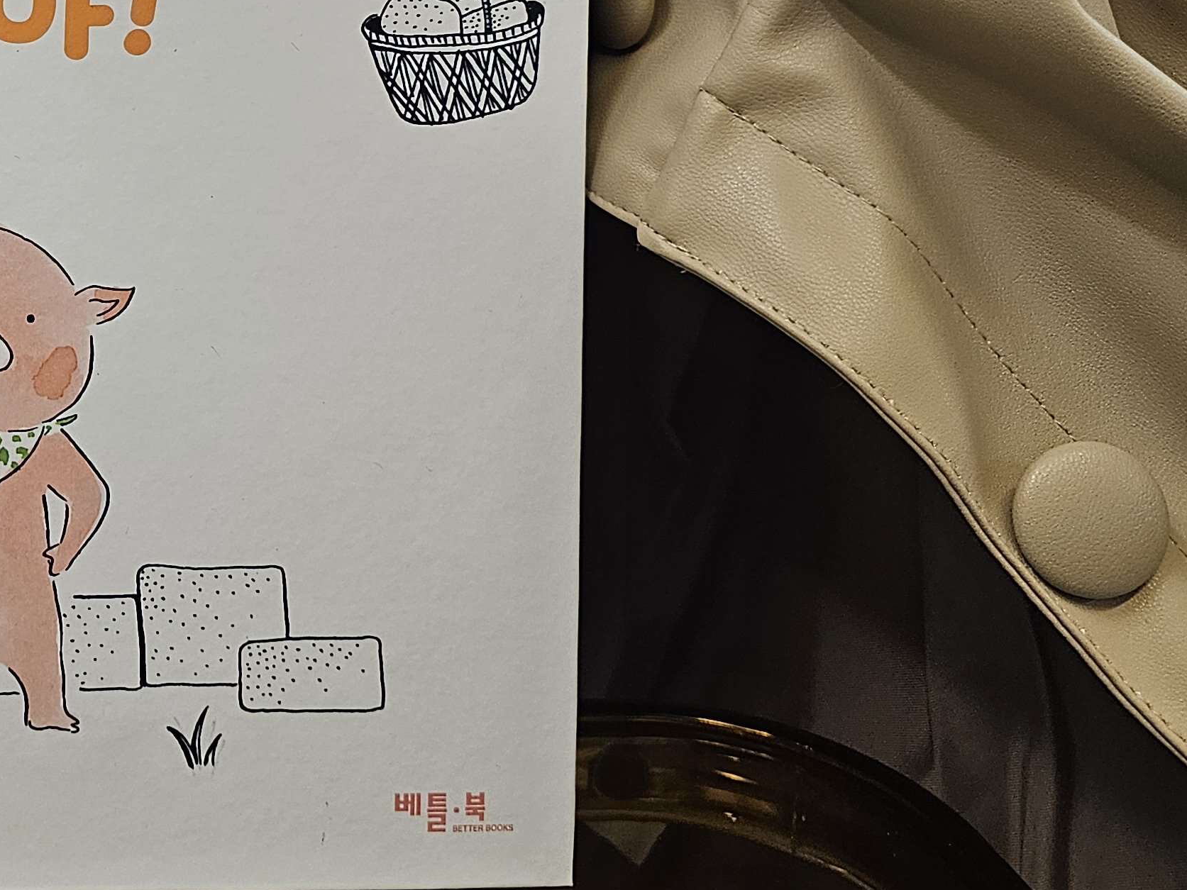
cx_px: -72
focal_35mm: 55
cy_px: 50
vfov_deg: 25.5
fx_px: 1886
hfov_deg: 31.5
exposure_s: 1/60
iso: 250
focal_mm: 6.3
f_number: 1.7
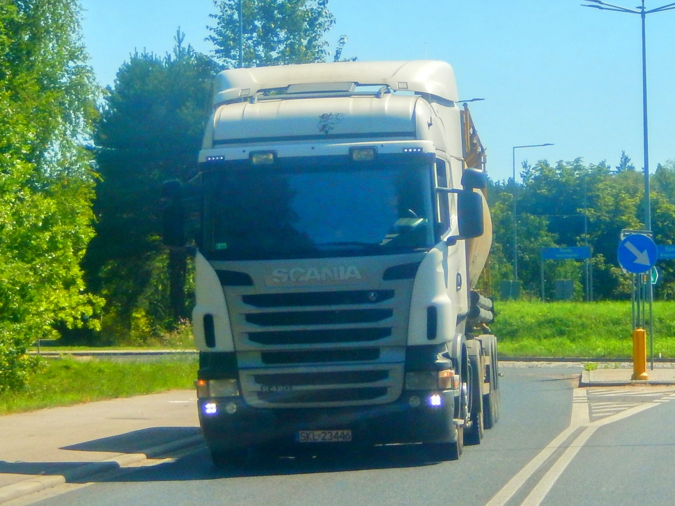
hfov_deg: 28.6
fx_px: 1326
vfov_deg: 21.6
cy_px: 254
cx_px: 334
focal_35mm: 68
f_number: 4.8
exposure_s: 1/640
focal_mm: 12
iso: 125
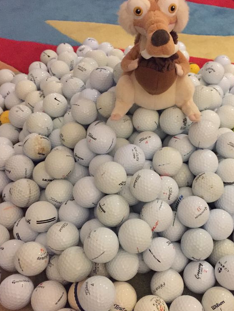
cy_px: 168
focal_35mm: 39
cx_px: 146
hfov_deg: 36.6
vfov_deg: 47.8
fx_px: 352
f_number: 2.2
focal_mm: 4.15
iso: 400
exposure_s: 1/17
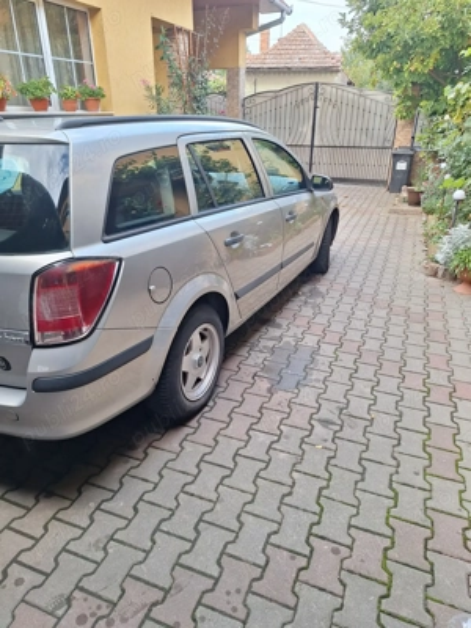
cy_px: 314
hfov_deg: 58.9
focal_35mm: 23
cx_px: 236
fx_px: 417
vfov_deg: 73.9
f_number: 1.8
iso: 40
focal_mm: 5.54
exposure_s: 1/154
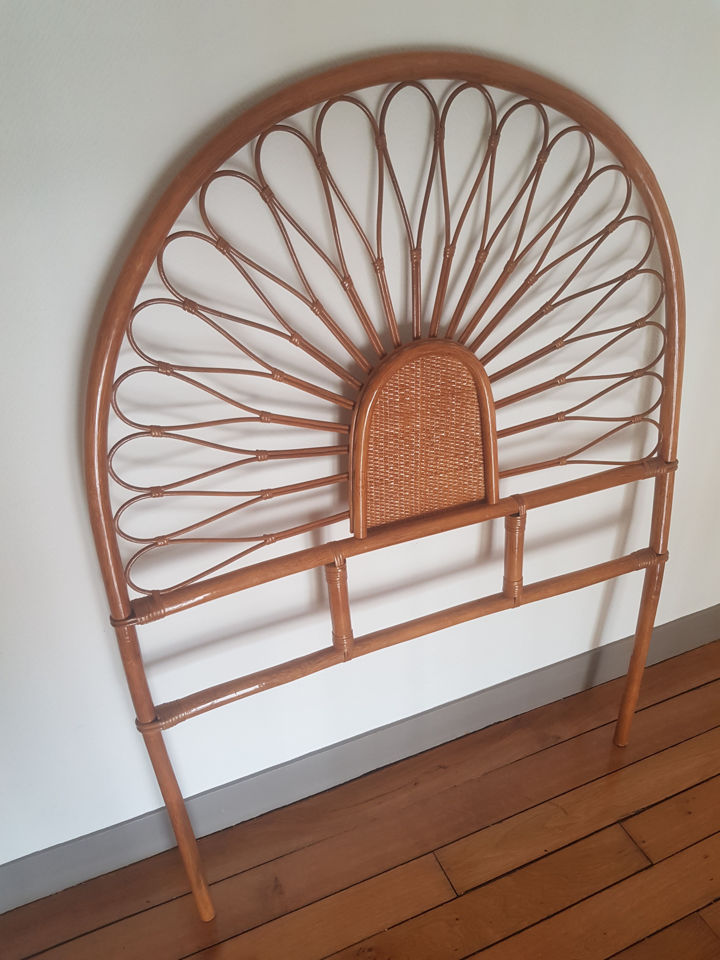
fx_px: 721
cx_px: 360
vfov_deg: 67.3
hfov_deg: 53.1
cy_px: 480
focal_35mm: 26
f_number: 1.7
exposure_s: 1/60
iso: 100
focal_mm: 4.2
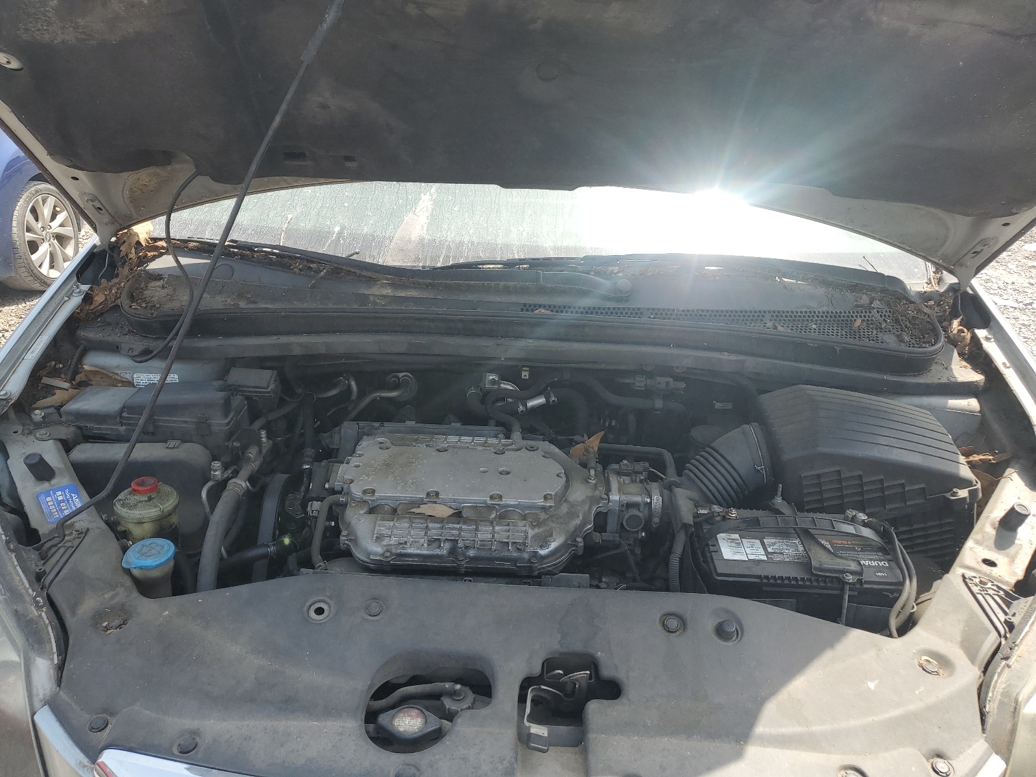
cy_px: 388
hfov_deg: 67.3
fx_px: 778
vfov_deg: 53.1
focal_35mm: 26
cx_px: 518
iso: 50
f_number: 1.5
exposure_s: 1/1000
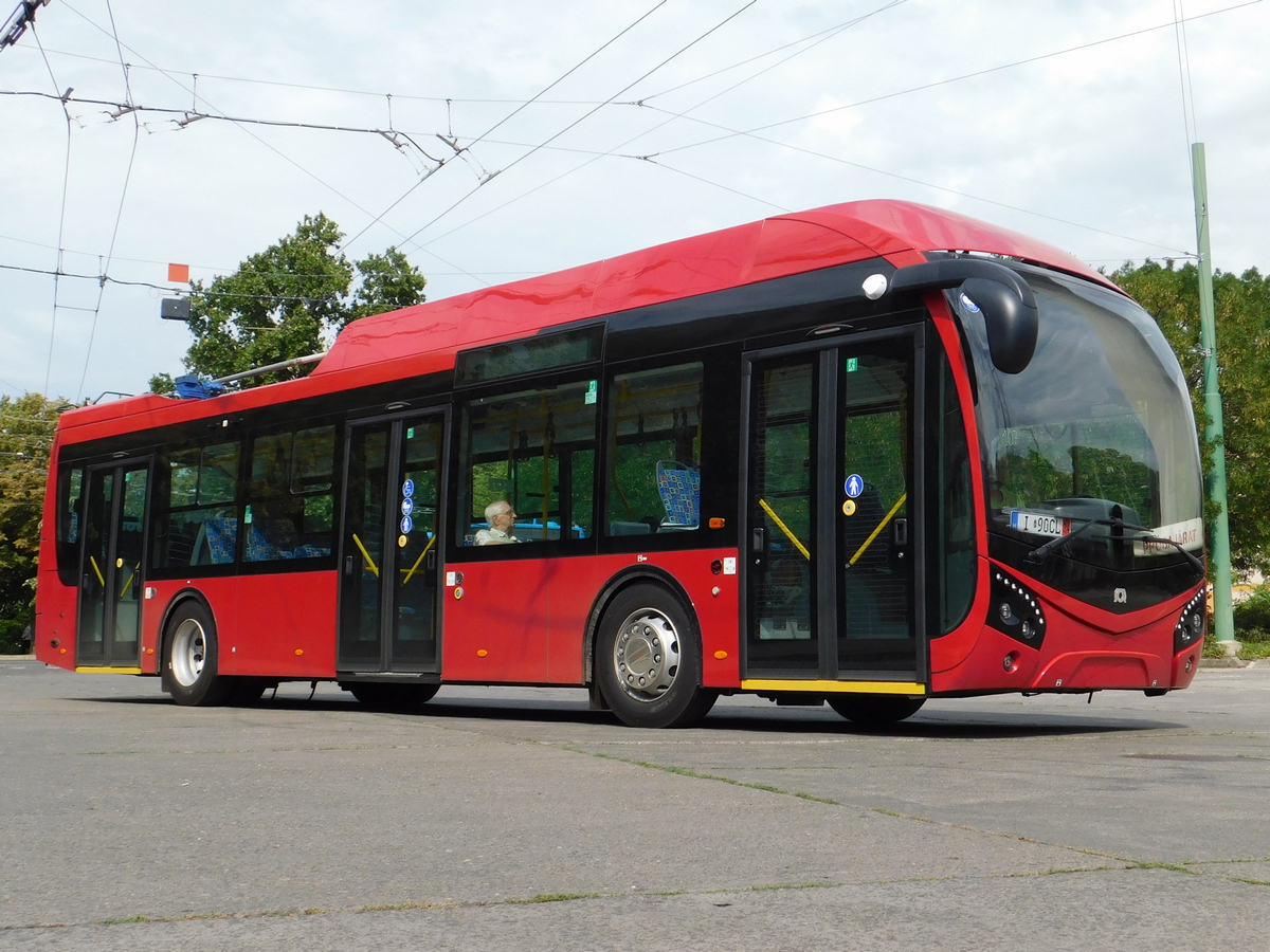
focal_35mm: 36
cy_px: 476
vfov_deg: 39.7
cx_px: 635
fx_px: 1321
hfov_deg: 51.4
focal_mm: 6.3
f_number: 3.5
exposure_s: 1/1000
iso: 125
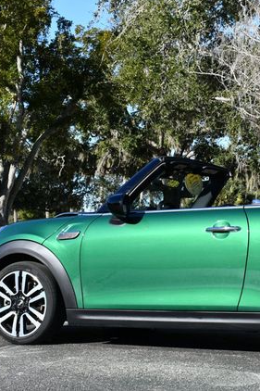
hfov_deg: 15.4
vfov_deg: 23.1
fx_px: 954
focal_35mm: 88
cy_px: 194
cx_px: 223
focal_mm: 29
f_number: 8
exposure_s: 1/250
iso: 125
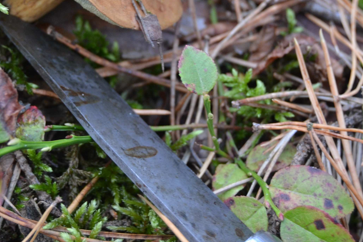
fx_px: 1181
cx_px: 76
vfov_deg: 11.6
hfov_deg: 17.3
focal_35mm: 117
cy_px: -4
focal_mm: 35
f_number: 4.5
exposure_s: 1/60
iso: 450
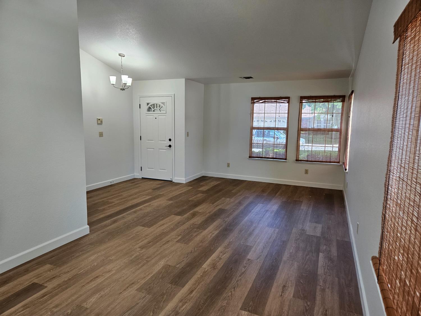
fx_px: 280
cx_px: 210
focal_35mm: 23
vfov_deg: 58.9
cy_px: 158
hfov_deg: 73.9
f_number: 1.8
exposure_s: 1/120
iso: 160
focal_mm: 5.4
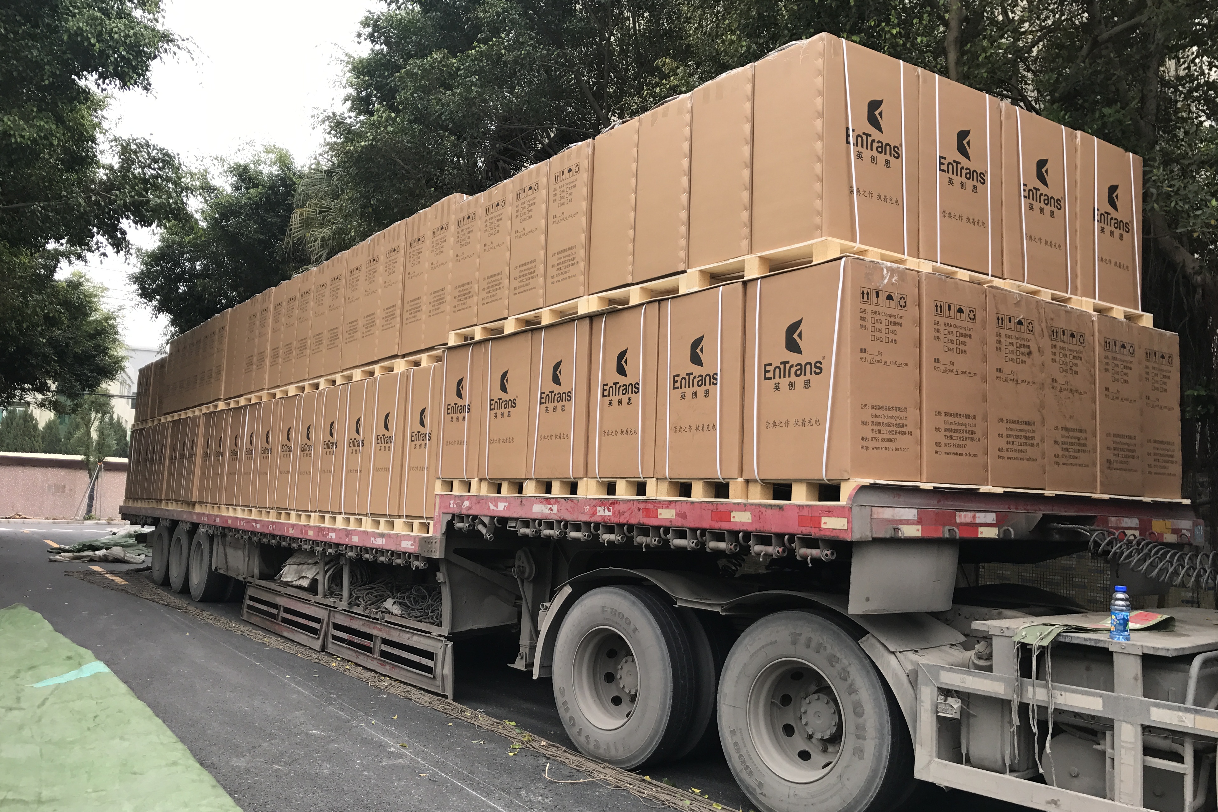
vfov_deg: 43.6
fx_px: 1015
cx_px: 620
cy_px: 420
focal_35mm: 30
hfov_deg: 61.9
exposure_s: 1/507
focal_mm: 3.99
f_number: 1.8
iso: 20
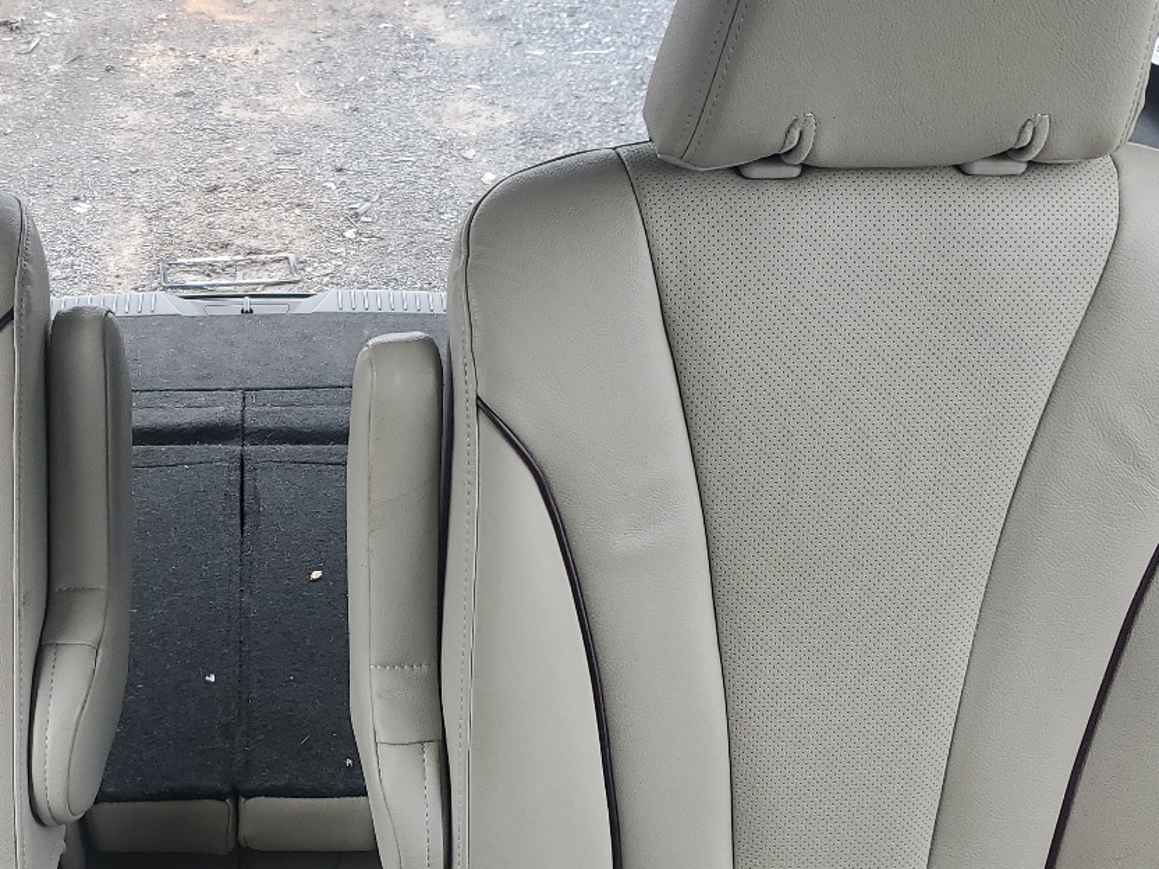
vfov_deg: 29.0
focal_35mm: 50
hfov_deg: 36.9
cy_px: 521
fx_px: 1674
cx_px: 242
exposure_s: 1/143
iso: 50
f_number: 1.5
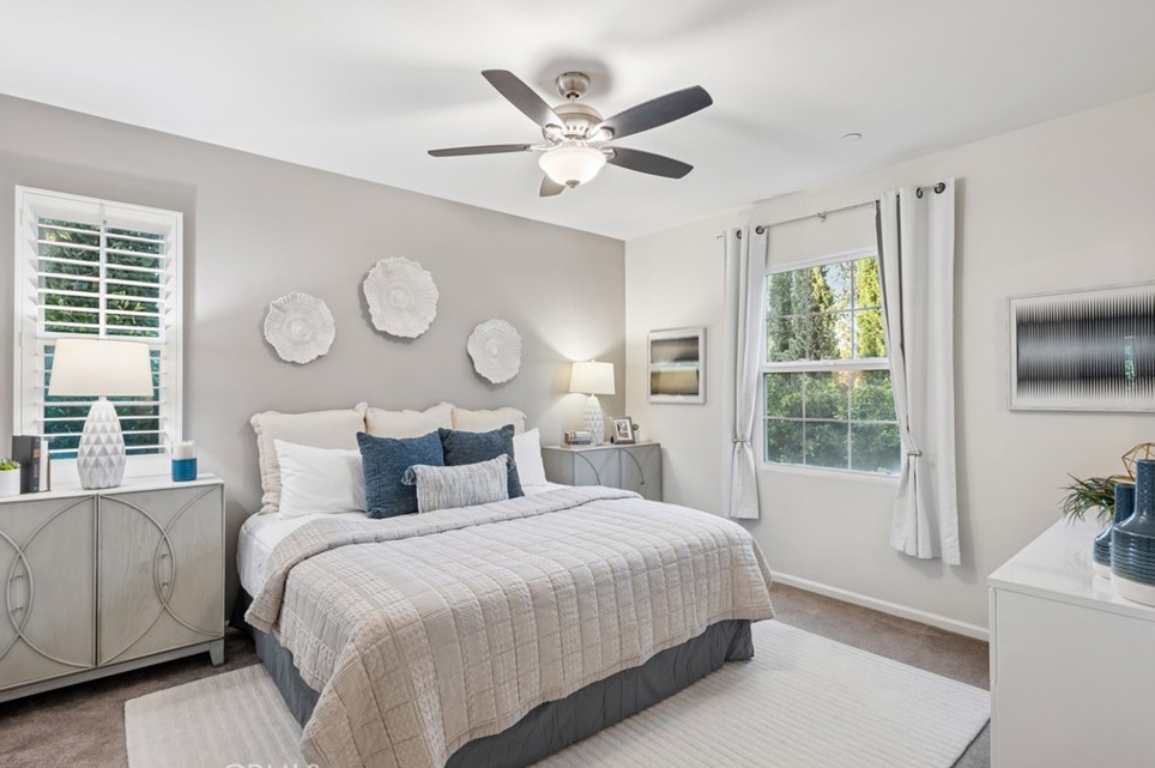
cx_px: 558
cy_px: 384
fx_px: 545
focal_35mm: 17
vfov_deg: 70.3
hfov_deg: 93.3
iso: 400
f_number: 9
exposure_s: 1/5
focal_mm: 16
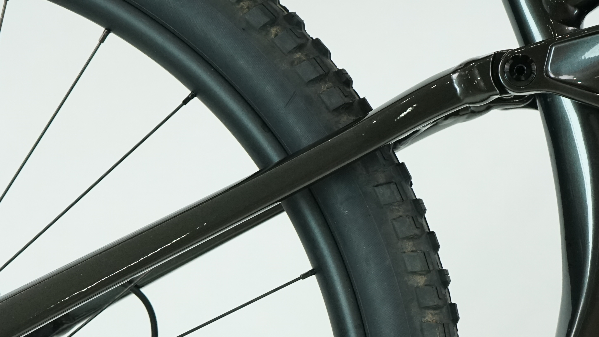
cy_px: 409
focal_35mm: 95
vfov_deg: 12.4
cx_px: 301
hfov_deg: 22.5
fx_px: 1509
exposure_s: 1/200
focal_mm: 44
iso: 1600
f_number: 5.6
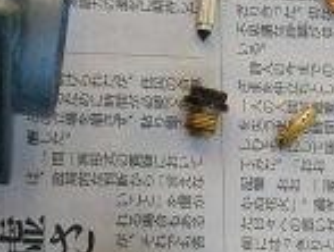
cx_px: 168
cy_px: 161
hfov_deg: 13.0
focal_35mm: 152
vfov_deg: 9.8
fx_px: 1470
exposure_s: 1/320
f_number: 2.8
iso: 50
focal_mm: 5.8
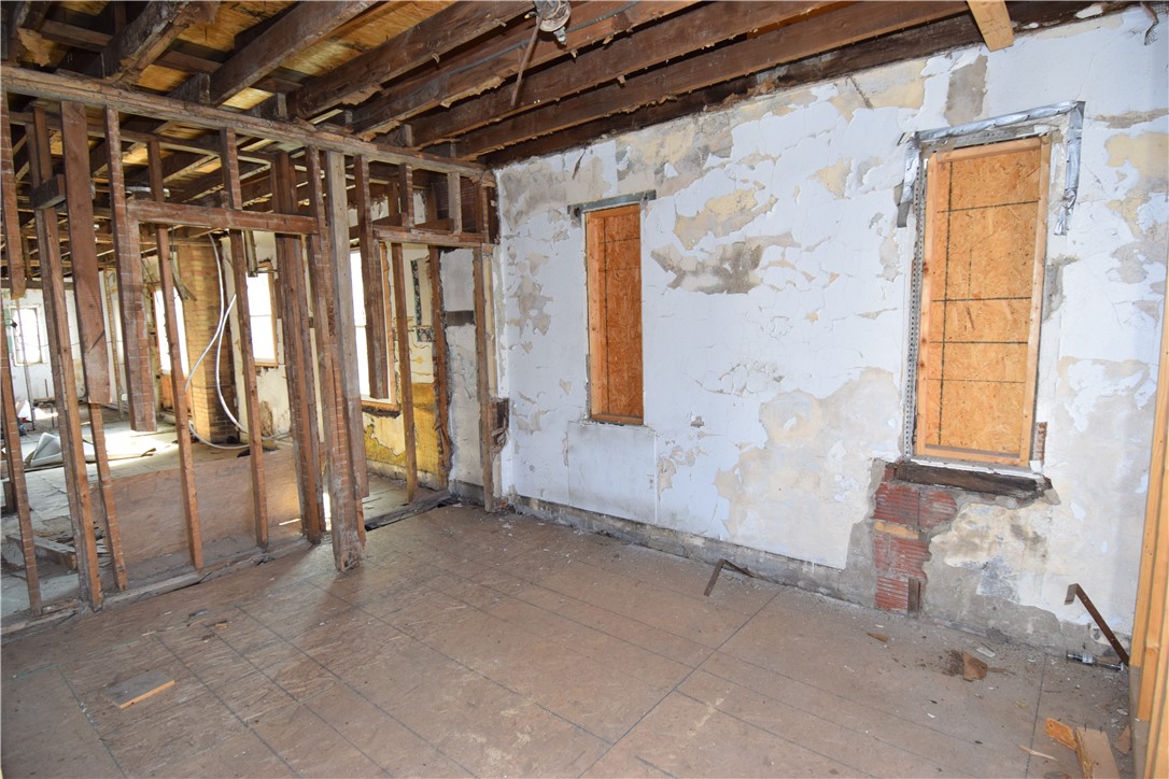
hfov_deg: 90.0
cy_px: 390
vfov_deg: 67.4
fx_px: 584
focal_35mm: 18
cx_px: 584
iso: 800
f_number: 4.5
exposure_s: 1/80
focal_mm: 12
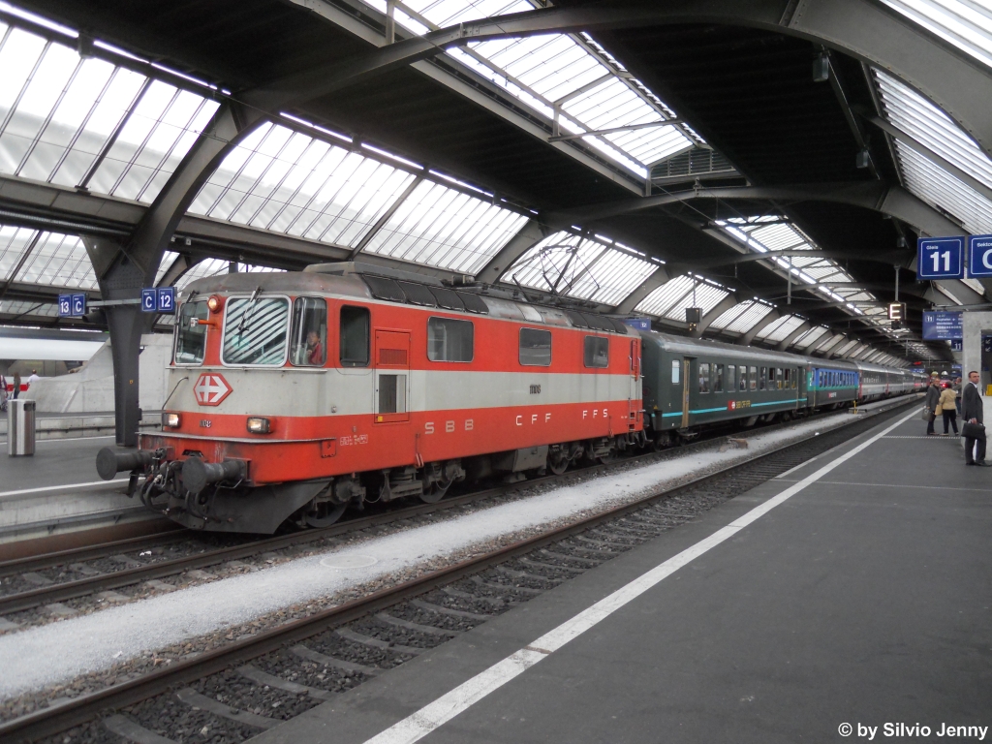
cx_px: 496
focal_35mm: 28
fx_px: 802
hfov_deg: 63.4
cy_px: 372
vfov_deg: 49.7
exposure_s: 1/250
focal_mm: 5
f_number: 2.7
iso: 320
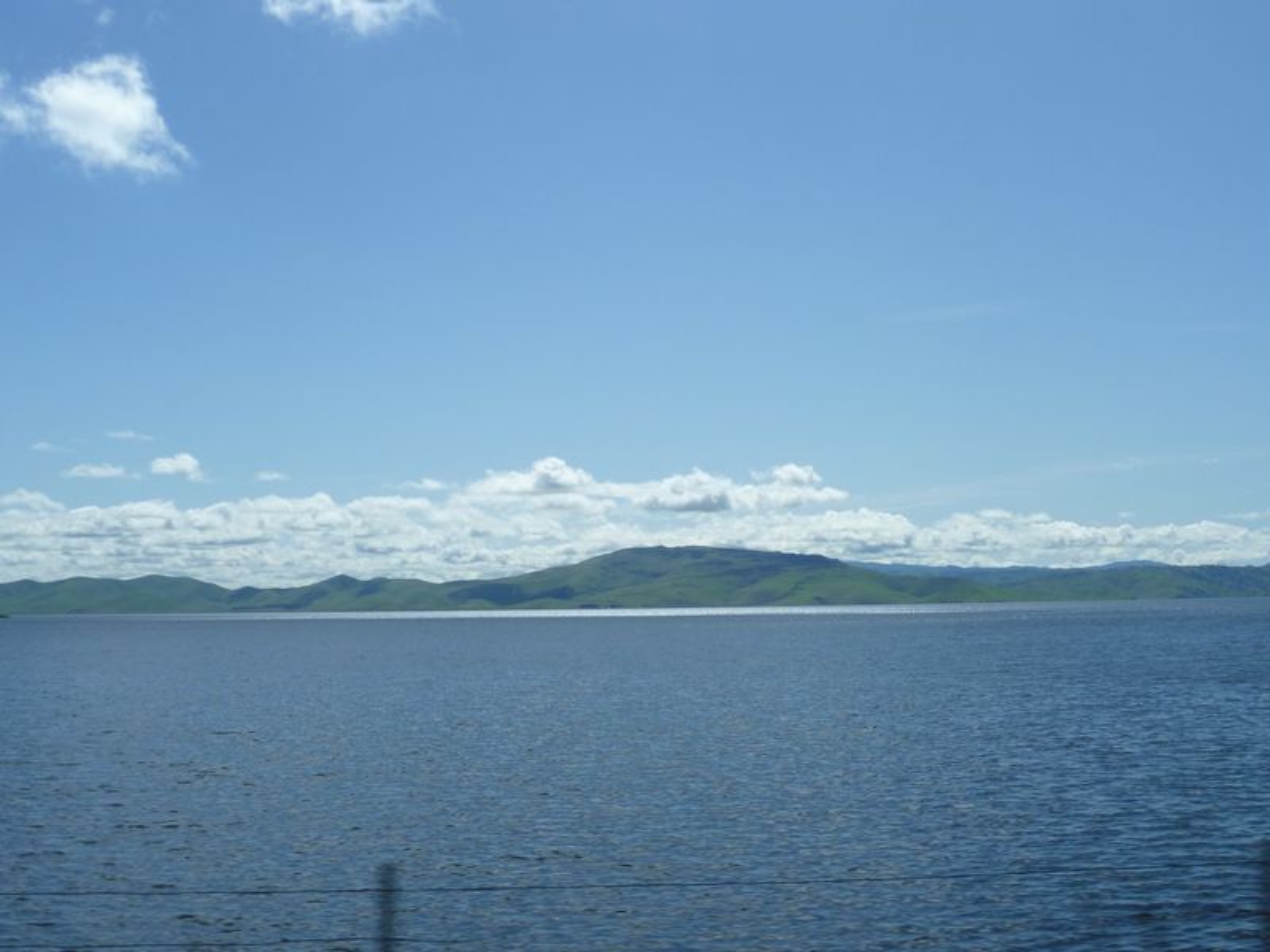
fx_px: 1908
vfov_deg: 28.0
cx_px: 635
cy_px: 476
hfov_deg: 36.8
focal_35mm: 52
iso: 160
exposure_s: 1/320
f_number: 11
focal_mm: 9.2
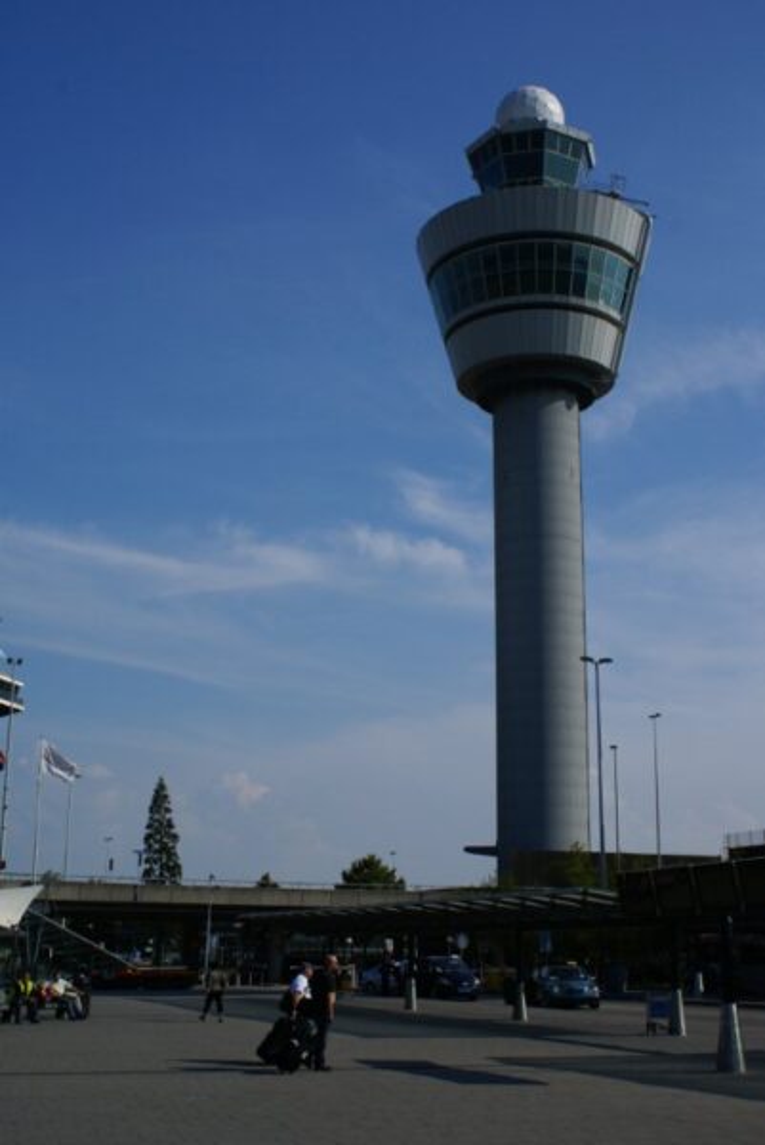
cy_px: 572
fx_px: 1336
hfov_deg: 31.9
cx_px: 382
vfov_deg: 46.4
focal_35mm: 42
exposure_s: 1/250
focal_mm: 28
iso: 100
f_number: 11
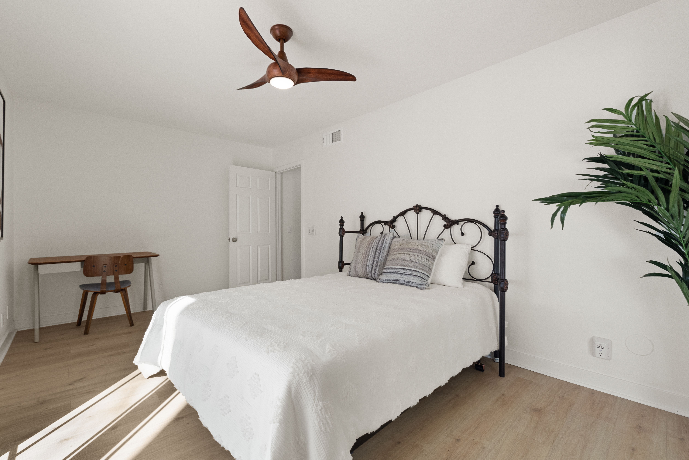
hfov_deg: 96.7
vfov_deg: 73.7
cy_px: 230
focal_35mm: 16
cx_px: 344
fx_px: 306
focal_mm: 16
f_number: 9
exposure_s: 1/20
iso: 800
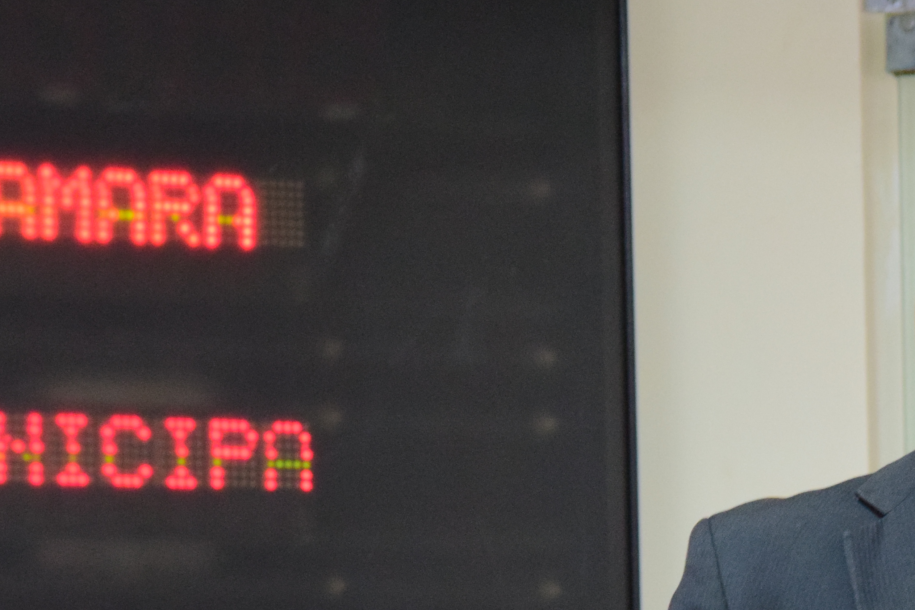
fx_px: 9963
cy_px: 567
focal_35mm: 392
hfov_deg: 5.3
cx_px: 822
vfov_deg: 3.5
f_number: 5.6
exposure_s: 1/60
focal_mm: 110
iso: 1600
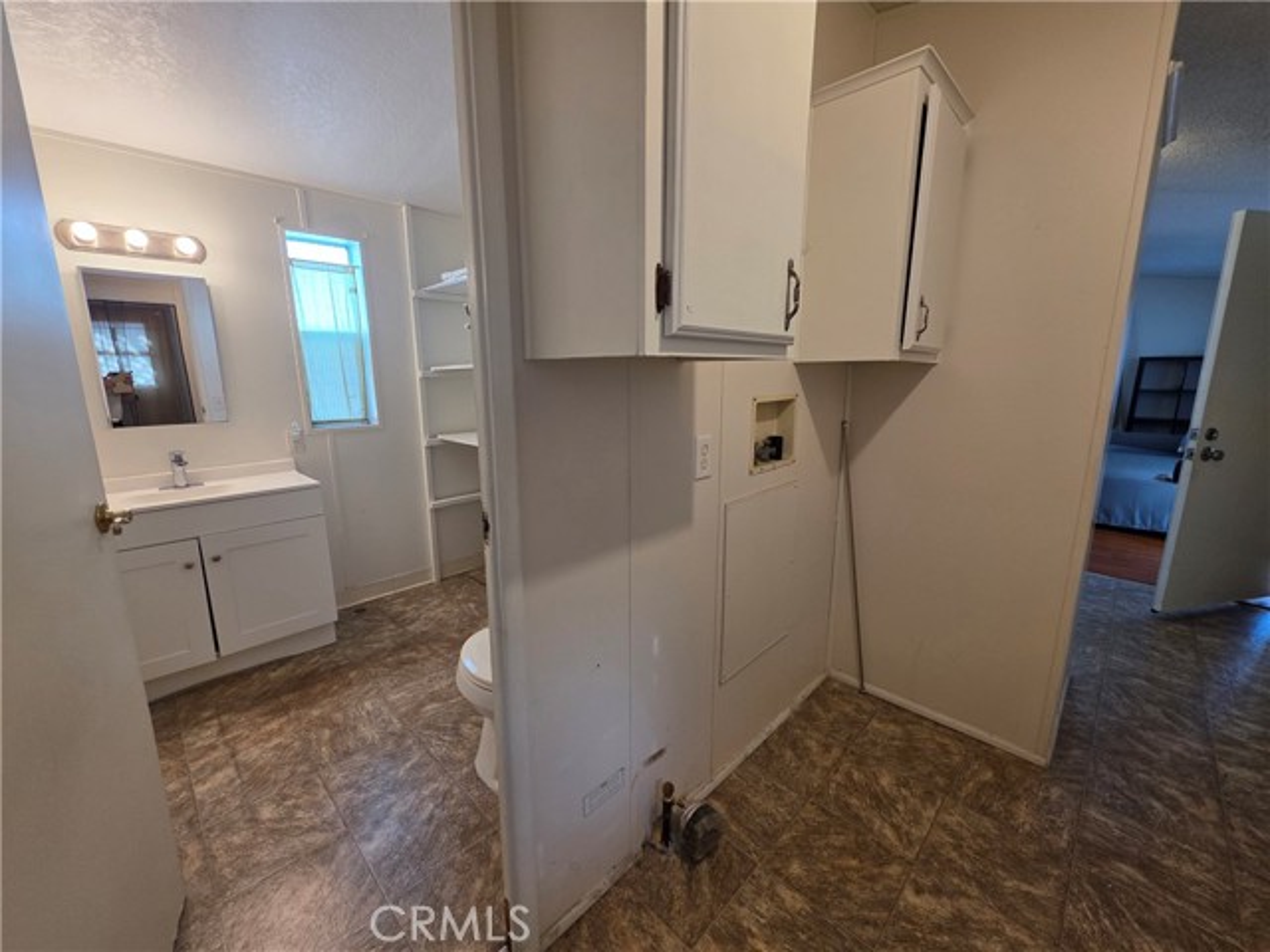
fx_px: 477
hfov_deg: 106.2
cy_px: 476
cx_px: 635
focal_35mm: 13
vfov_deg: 89.9
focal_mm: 2.2
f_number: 1.9
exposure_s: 1/120
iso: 100
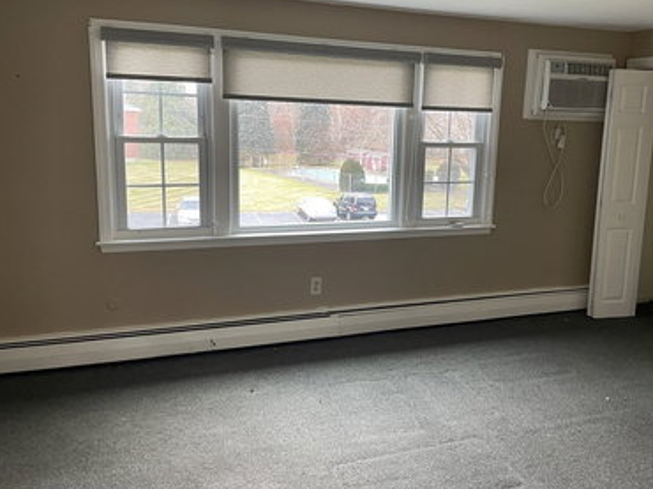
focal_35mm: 30
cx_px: 368
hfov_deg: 59.8
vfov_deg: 46.6
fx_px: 566
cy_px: 214
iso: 125
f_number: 1.6
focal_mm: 4.2
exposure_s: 1/60
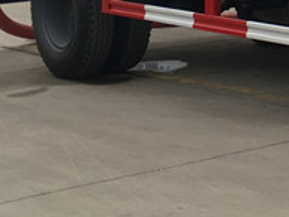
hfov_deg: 14.9
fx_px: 1002
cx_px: 466
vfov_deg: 11.4
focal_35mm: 120
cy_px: -180
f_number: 2.2
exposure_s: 1/100
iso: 25
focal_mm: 4.15
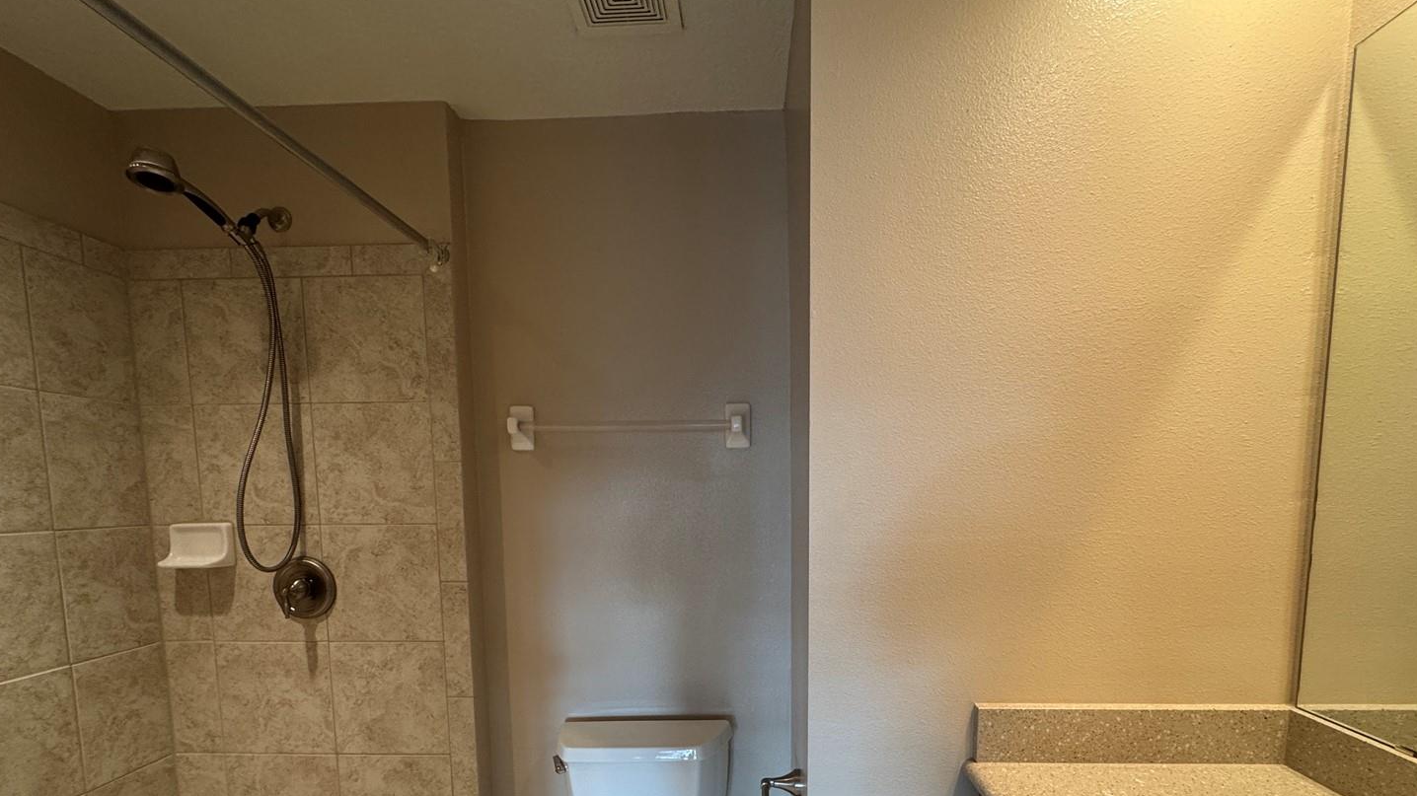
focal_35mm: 17
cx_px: 734
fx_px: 639
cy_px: 553
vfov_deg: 61.7
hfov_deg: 95.9
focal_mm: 2.22
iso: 250
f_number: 2.2
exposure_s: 1/60
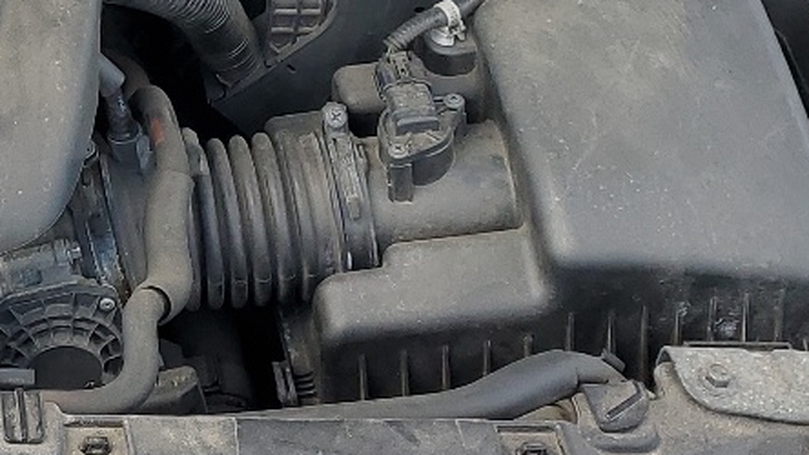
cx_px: -155
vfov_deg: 11.6
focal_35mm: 102
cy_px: -100
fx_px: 2189
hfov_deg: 19.7
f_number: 1.5
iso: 50
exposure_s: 1/526
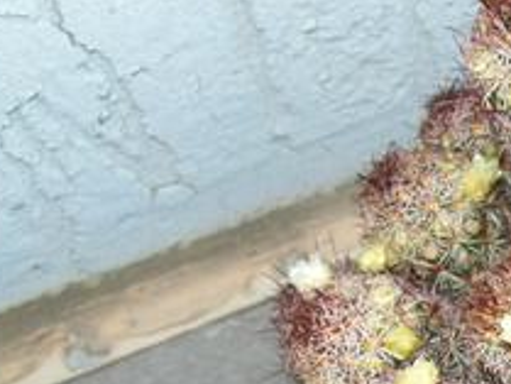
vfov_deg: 12.8
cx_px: 697
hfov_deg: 16.3
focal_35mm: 113
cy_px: 457
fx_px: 1669
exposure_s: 1/60
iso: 64
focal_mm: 6.1
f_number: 2.7
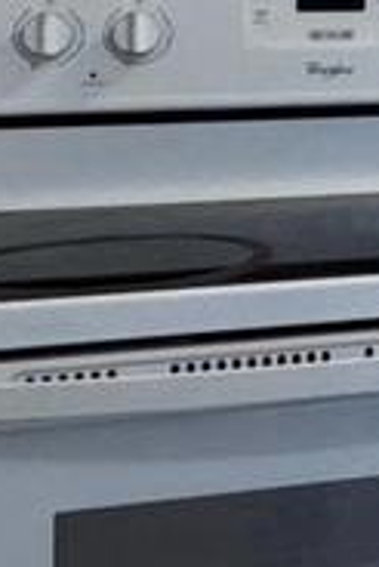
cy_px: -37
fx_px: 1797
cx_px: 1165
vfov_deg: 17.4
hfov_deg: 9.3
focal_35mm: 114
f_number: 2.2
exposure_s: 1/120
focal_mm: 2.22
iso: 320
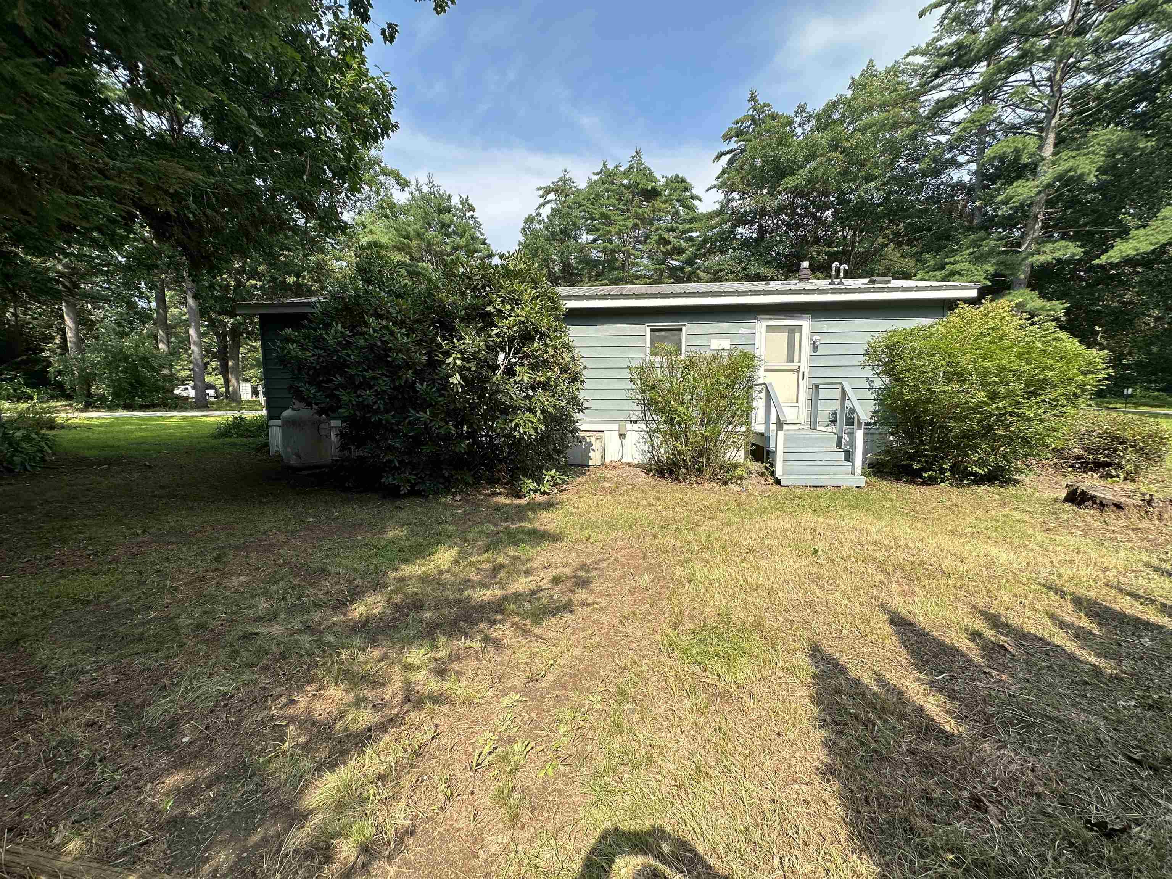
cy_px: 440
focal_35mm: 14
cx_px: 586
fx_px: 474
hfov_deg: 102.1
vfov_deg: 85.7
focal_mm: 2.22
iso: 50
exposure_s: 1/1014
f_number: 2.2
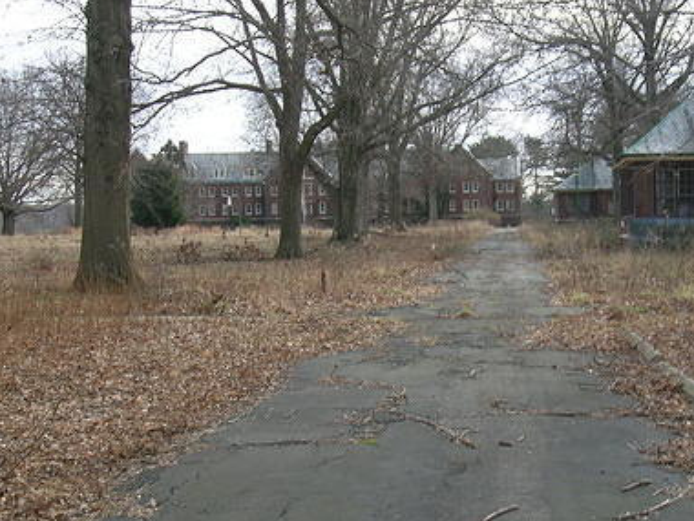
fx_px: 1183
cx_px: 464
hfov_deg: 32.4
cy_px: 234
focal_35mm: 59
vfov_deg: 24.8
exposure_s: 1/121
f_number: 4.8
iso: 50
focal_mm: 7.2
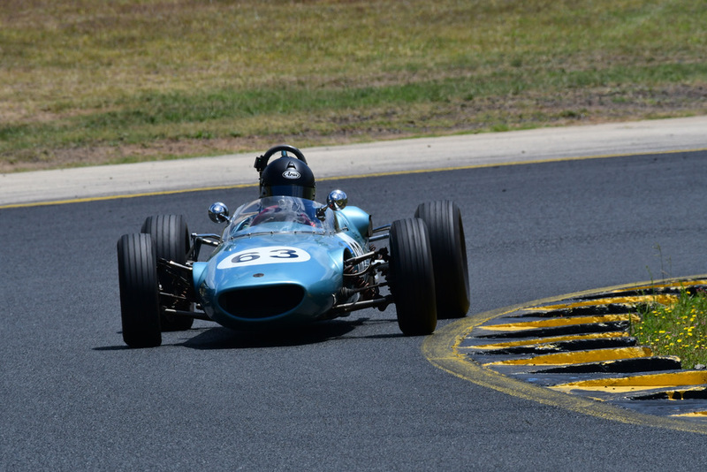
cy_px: 236
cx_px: 354
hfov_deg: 3.4
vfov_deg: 2.3
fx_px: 11787
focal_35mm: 600
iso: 320
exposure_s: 1/640
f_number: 13
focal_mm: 400
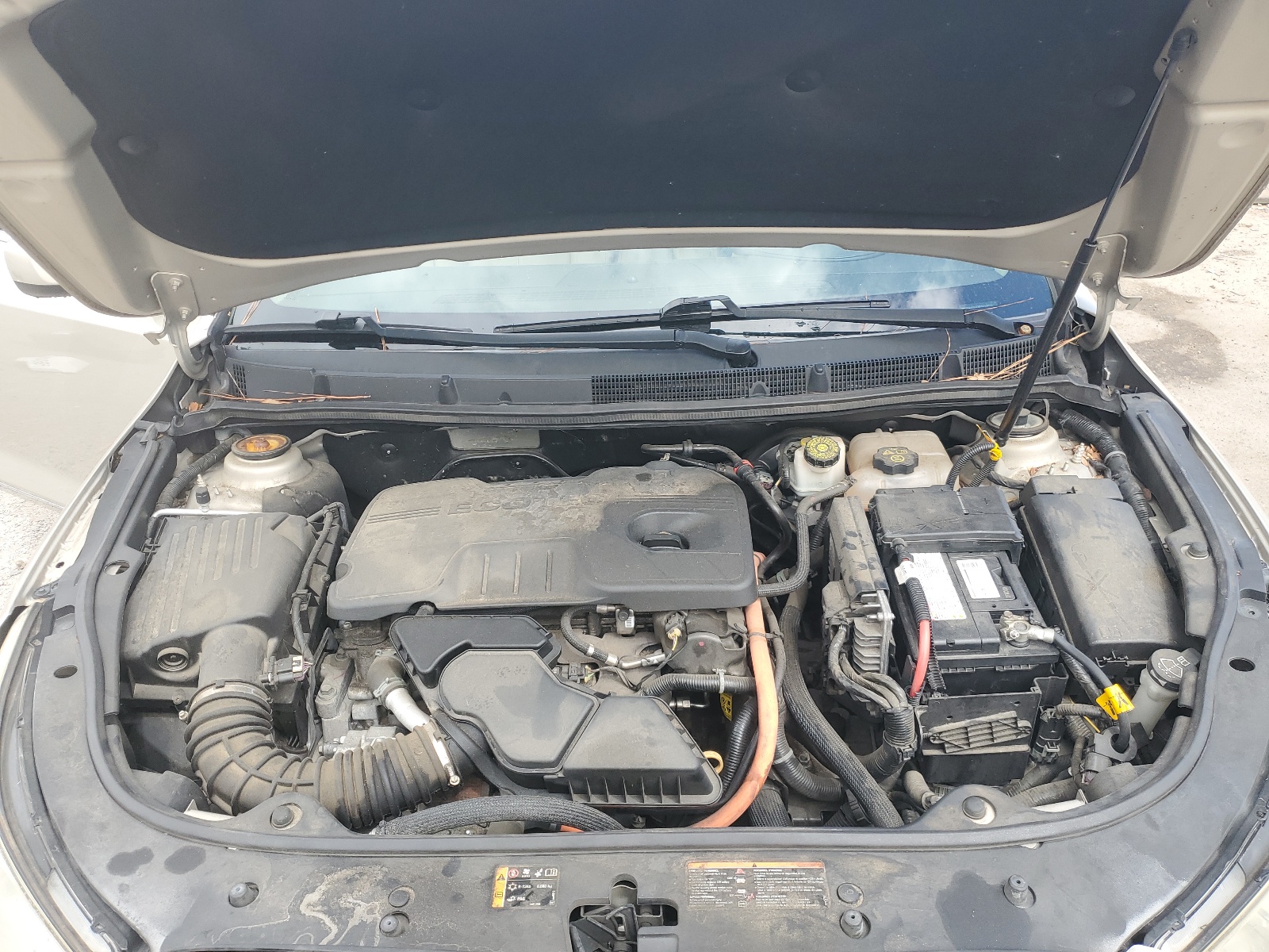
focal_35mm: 26
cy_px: 476
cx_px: 634
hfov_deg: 67.3
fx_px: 953
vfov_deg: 53.1
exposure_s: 1/526
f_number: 1.5
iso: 50
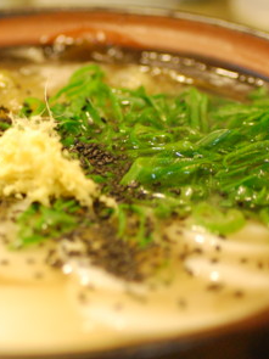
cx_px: 26
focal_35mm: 110
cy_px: 181
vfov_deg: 17.9
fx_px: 1141
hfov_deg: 13.3
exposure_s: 1/30
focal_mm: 50
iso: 1600
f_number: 2.8
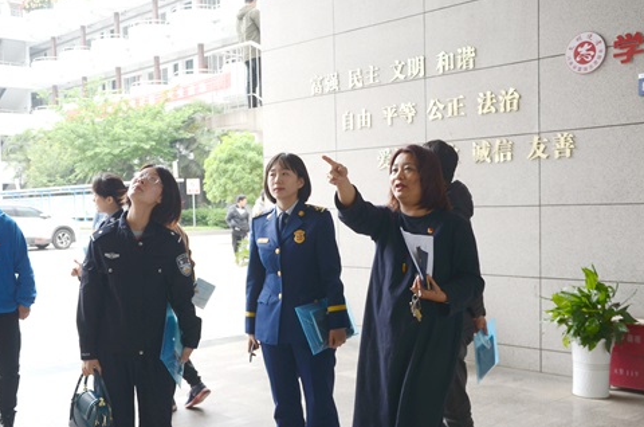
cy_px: 241
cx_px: 266
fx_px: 803
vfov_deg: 29.7
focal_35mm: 45
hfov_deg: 43.5
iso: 200
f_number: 3.8
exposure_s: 1/100
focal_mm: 24
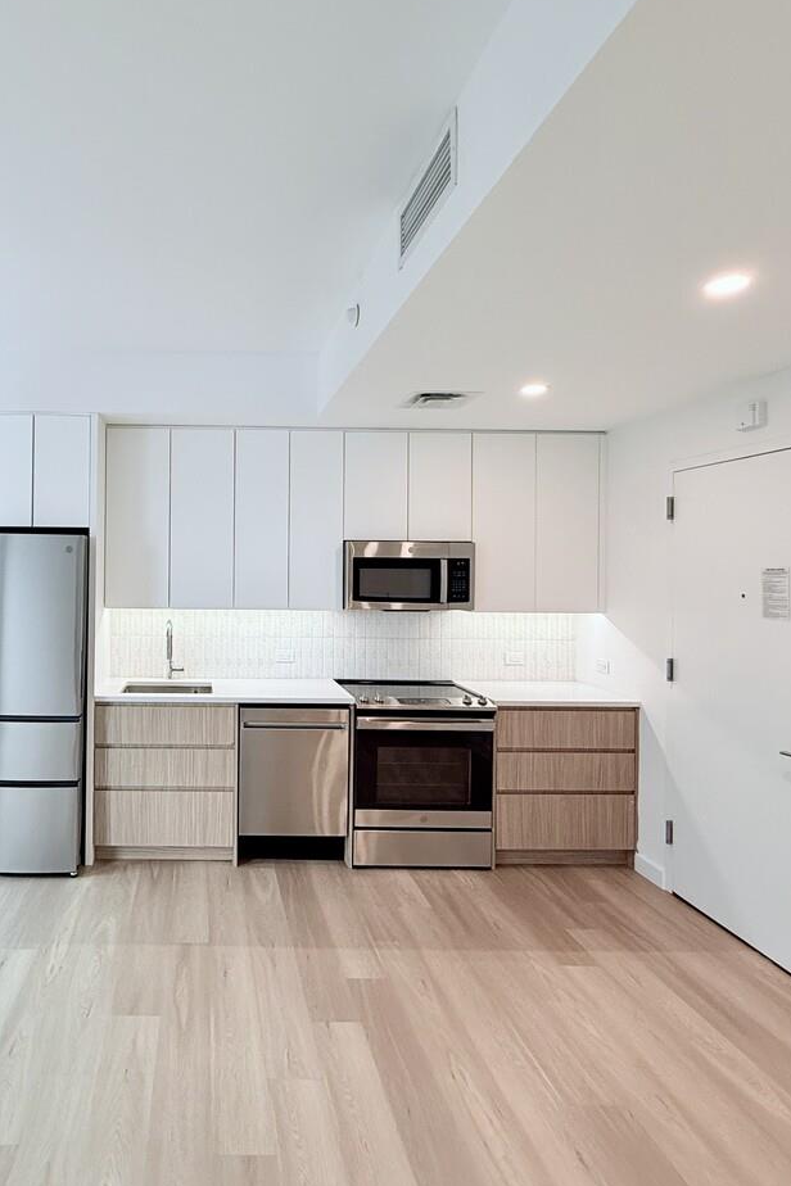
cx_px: 218
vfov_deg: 81.1
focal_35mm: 21
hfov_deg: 57.1
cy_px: 561
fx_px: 692
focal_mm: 2.22
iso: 125
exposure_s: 1/120
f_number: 2.2
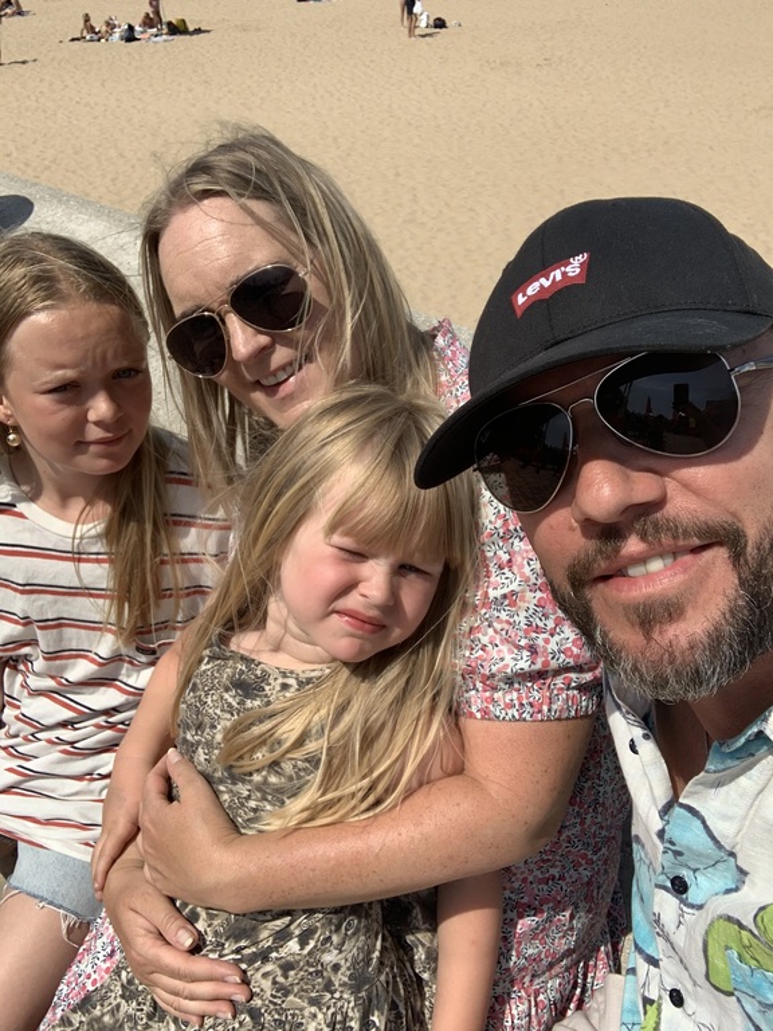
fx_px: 953
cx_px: 386
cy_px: 516
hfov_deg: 44.2
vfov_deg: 56.8
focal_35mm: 32
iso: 16
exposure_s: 1/1236
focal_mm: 2.87
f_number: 2.2
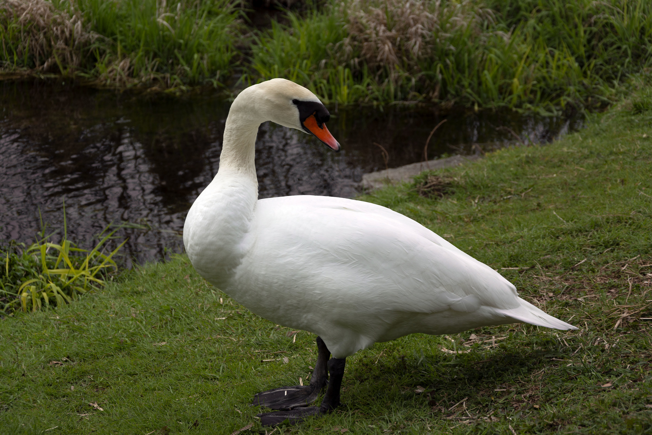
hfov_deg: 19.5
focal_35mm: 105
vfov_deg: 13.0
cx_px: 326
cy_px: 218
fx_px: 1902
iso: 100
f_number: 7.1
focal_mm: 70
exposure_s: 1/200
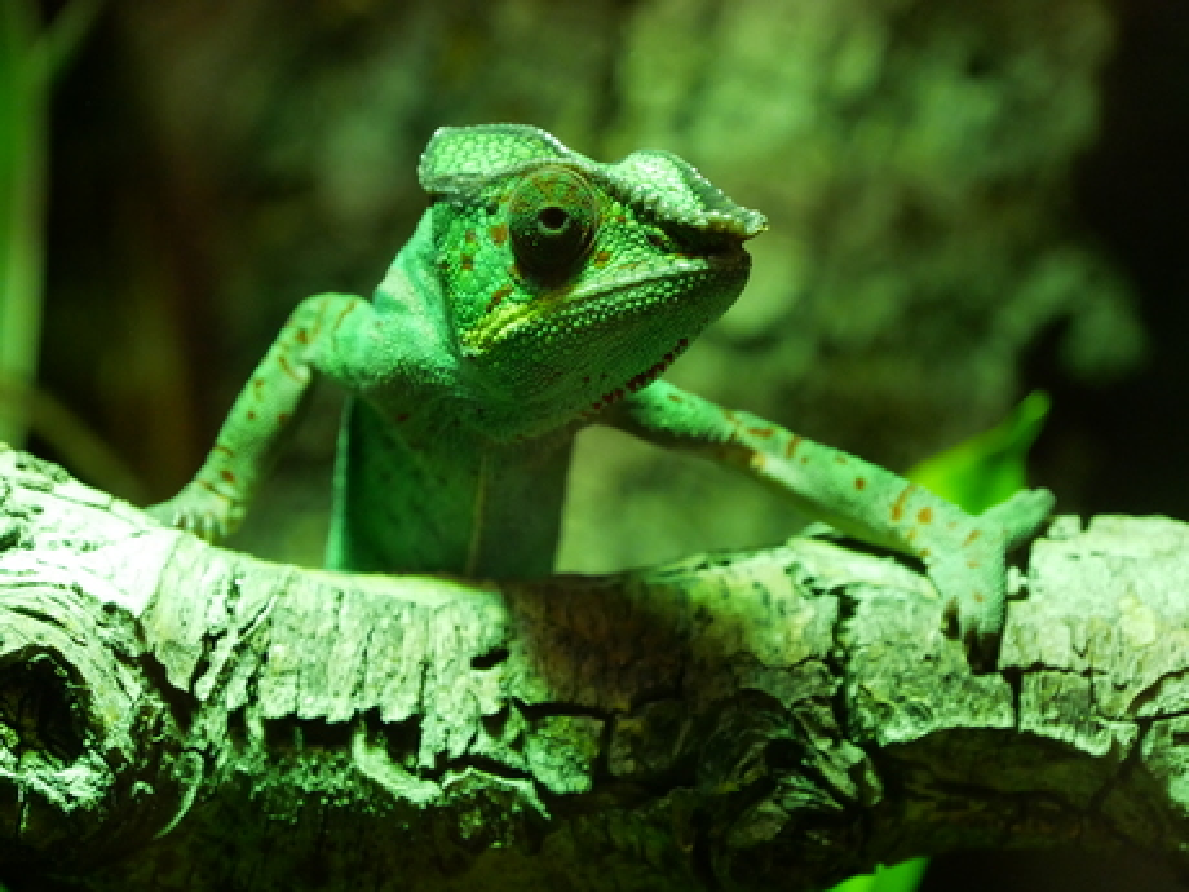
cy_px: 446
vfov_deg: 8.1
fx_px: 6320
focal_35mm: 184
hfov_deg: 10.7
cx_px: 594
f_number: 5.4
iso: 3200
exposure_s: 1/125
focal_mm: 92
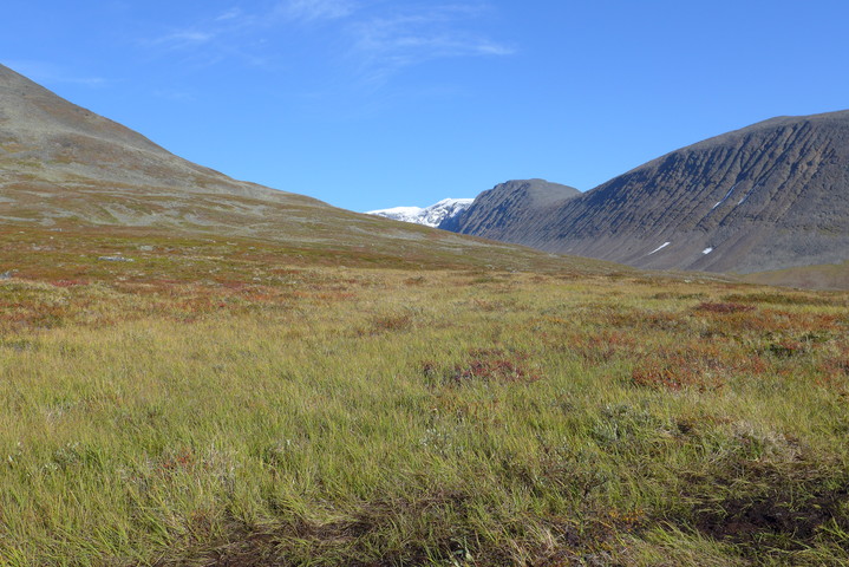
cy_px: 284
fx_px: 944
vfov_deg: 33.4
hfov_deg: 48.4
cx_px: 424
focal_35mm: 40
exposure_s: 1/1300
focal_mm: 7.9
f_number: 2.8
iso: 80
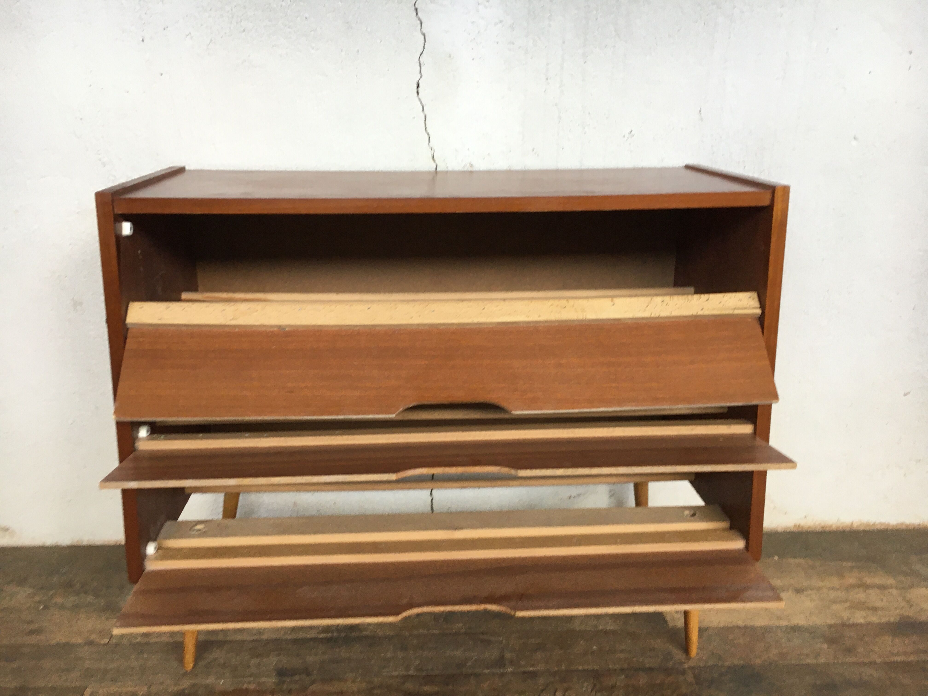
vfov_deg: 48.2
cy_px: 348
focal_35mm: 29
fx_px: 777
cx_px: 464
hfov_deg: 61.7
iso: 40
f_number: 2.2
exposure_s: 1/33
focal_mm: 4.15
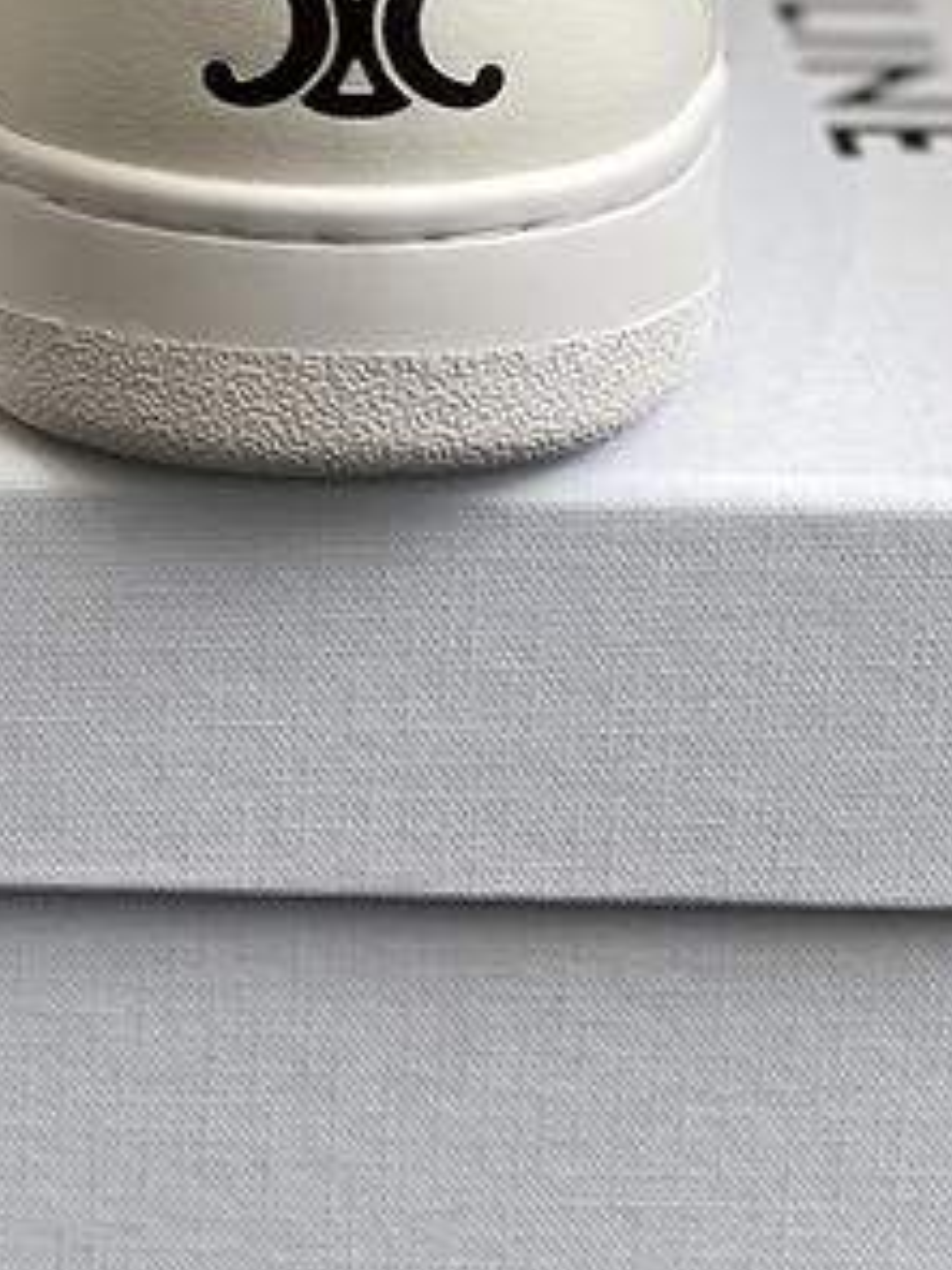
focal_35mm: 152
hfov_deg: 9.7
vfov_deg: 12.8
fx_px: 5574
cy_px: 21
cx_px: 0
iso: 20
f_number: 2
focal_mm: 6
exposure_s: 1/210
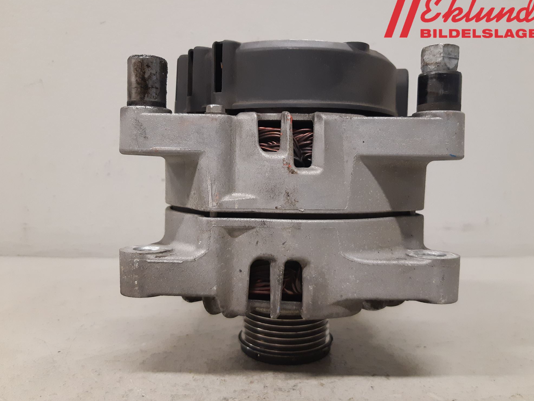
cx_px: 273
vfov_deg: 51.4
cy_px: 200
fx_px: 417
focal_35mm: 27
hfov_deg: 65.3
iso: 250
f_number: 1.7
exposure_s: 1/50
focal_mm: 3.93
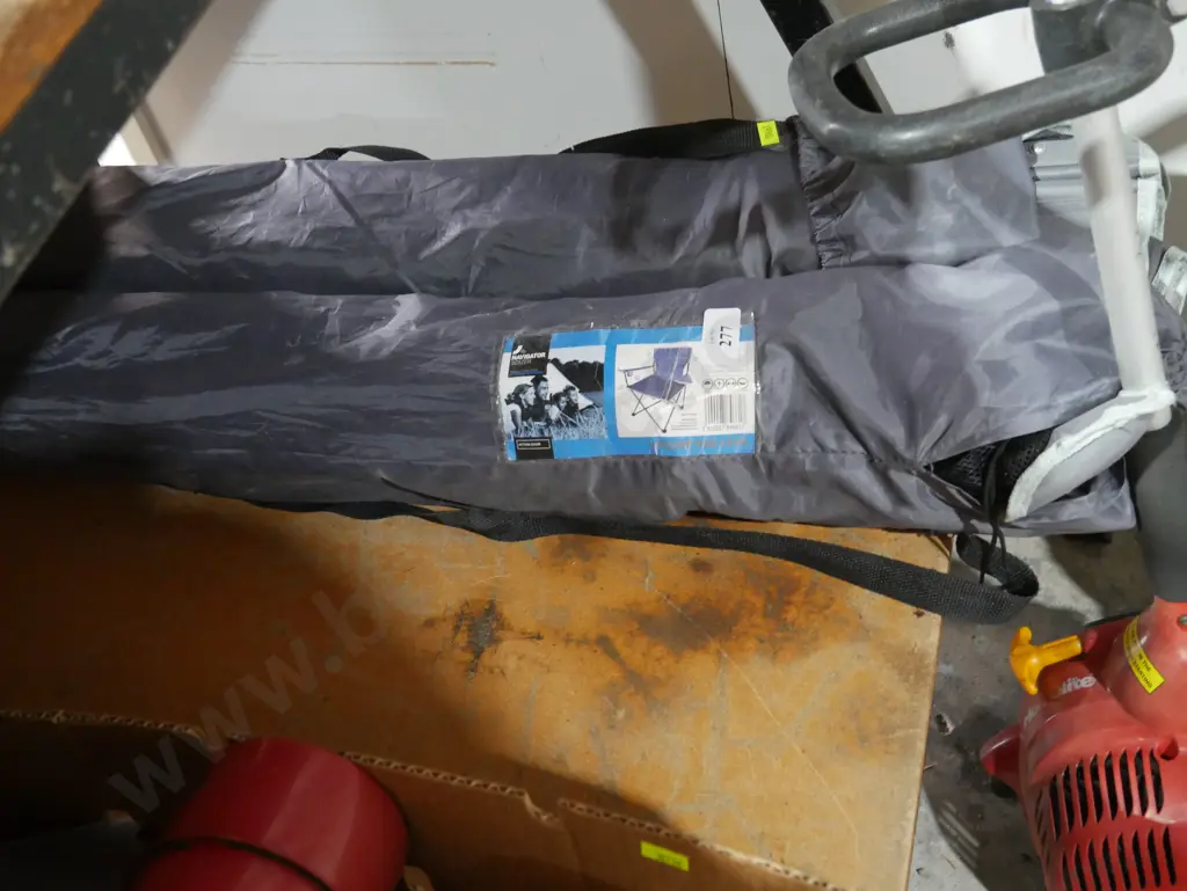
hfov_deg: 44.8
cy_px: 446
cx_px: 594
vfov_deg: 34.4
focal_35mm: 42
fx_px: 1441
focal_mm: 21
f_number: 4.6
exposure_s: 1/50
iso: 3200
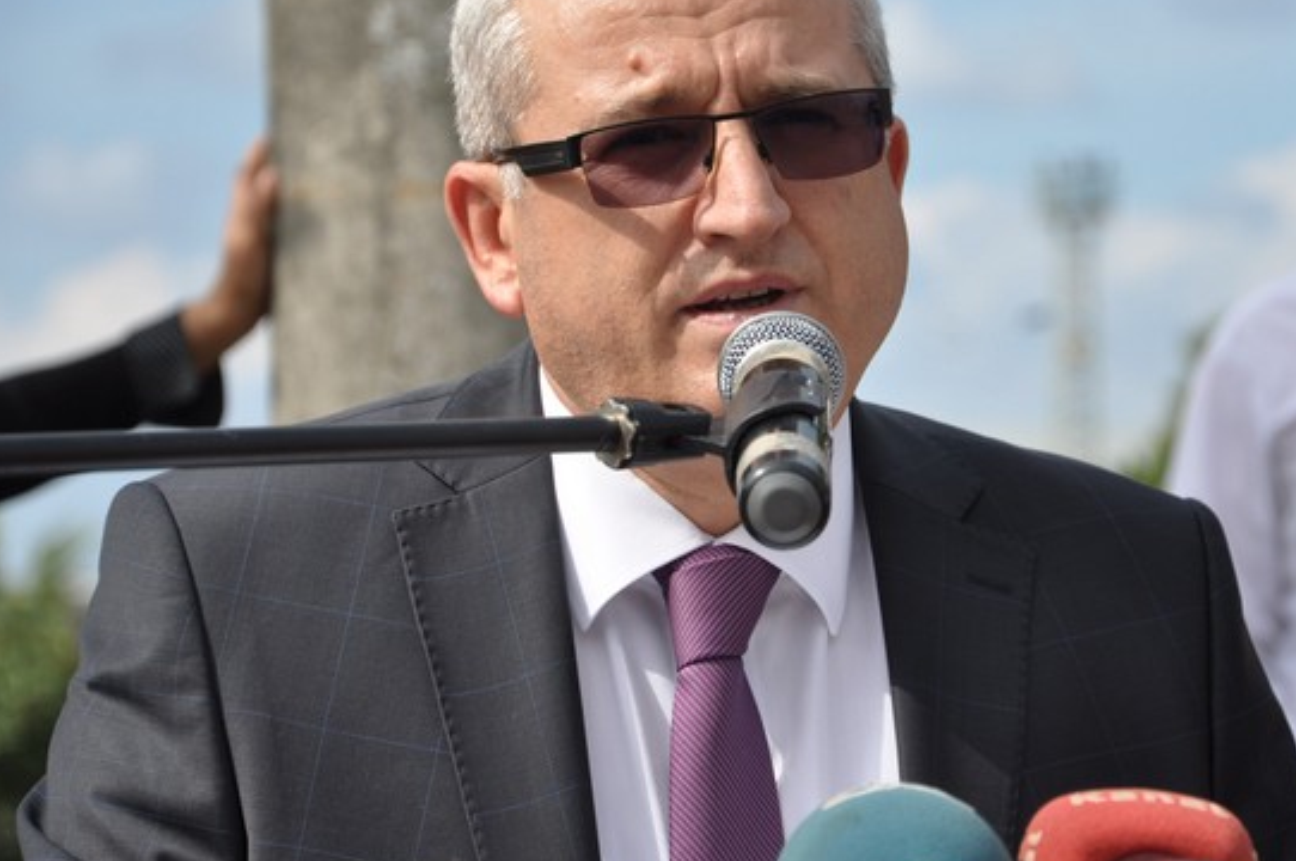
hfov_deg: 10.6
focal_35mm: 195
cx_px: 748
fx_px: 6998
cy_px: 348
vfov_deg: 7.0
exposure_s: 1/640
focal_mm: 105
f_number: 6.3
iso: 200
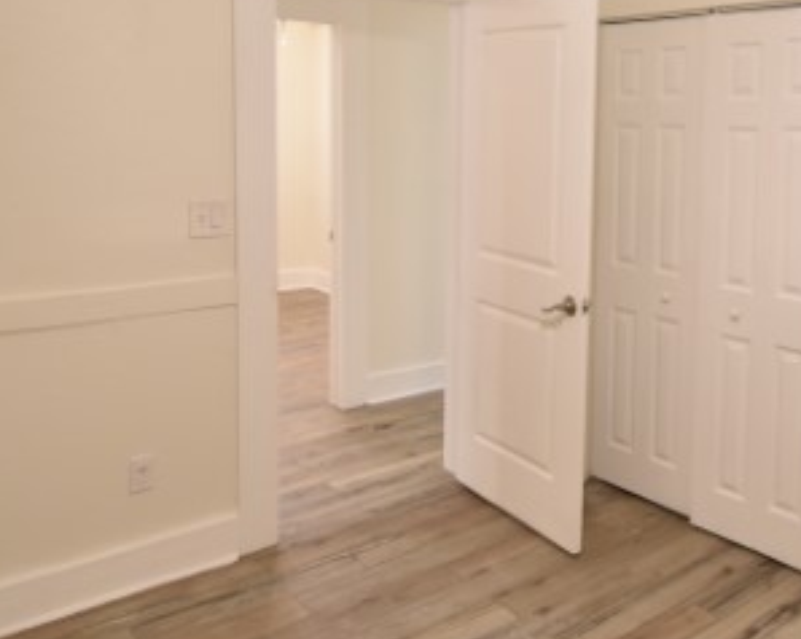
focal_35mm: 34
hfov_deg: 49.7
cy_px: 175
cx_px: 642
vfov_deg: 42.2
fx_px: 805
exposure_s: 1/60
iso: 800
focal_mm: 10
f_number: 3.5
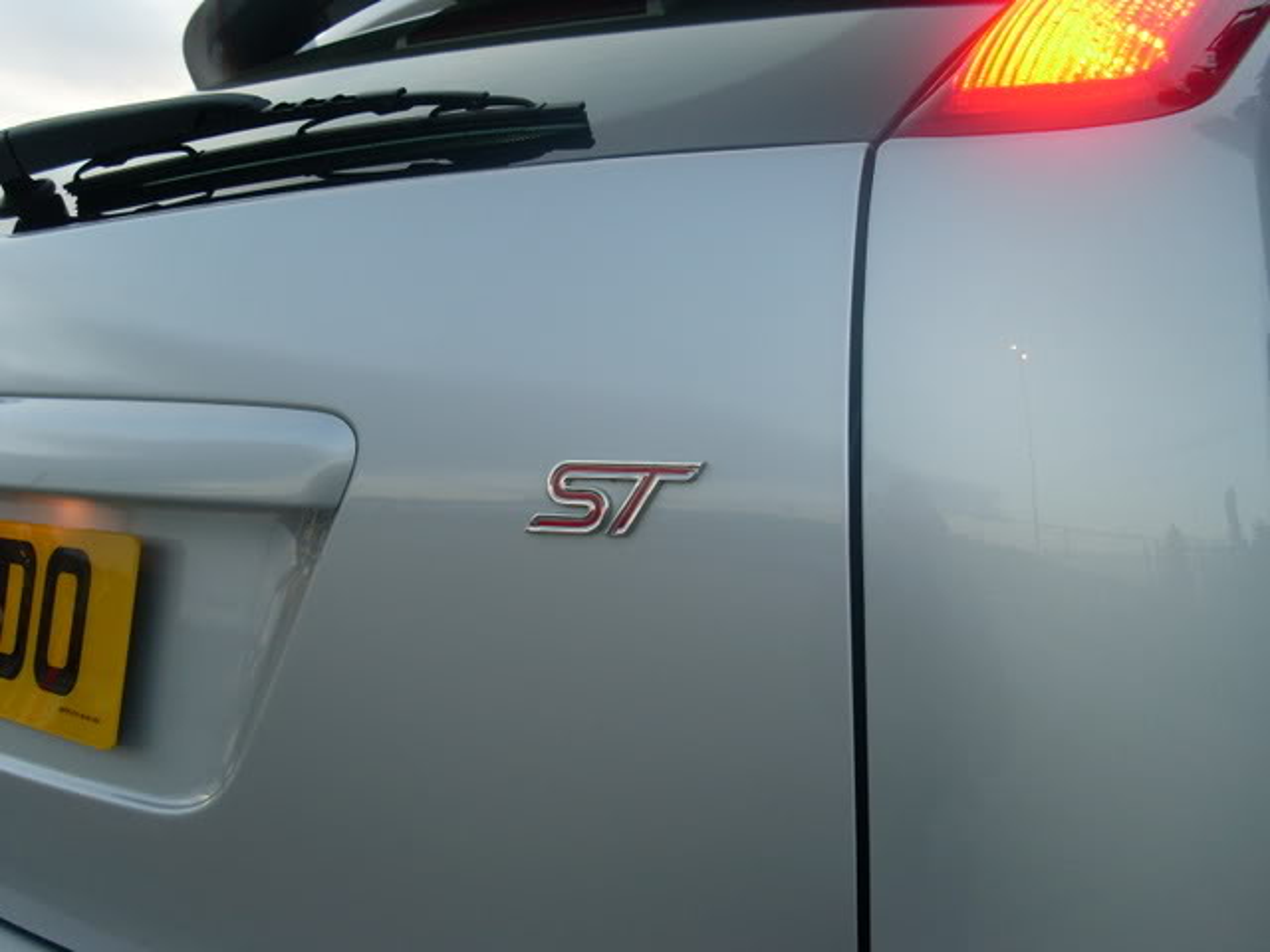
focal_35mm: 38
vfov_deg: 37.7
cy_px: 476
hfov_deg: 49.0
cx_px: 635
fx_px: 1394
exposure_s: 1/90
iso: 100
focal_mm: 6.3
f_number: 3
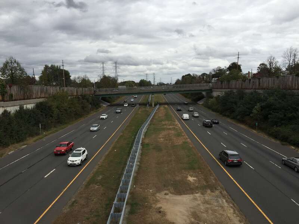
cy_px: 112
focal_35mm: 29
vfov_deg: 48.2
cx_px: 150
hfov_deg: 61.7
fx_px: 250
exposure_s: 1/638
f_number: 2.2
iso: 32
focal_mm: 4.15
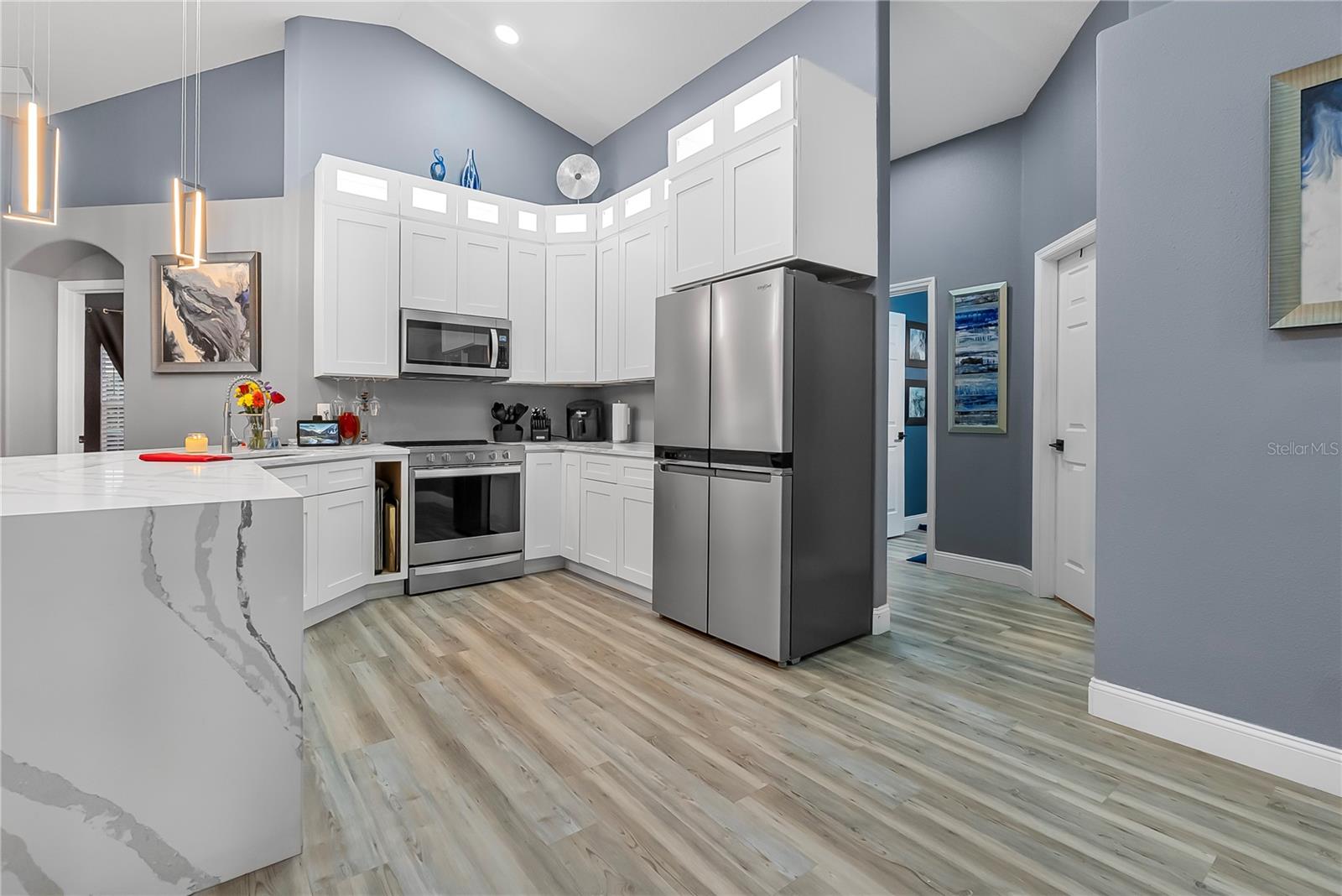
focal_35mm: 16
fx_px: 597
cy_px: 448
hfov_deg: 96.7
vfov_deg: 73.8
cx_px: 671
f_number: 9
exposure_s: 1/30
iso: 2000
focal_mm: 16
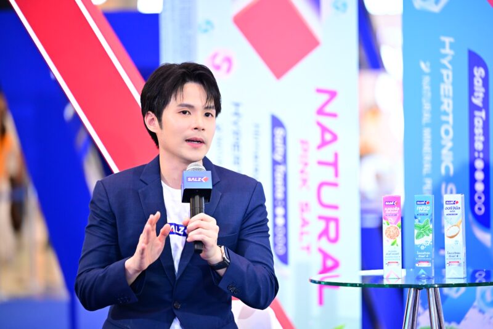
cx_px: 246
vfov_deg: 7.6
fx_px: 2466
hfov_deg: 11.4
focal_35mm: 180
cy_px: 164
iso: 2000
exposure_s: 1/160
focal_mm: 180
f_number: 2.8
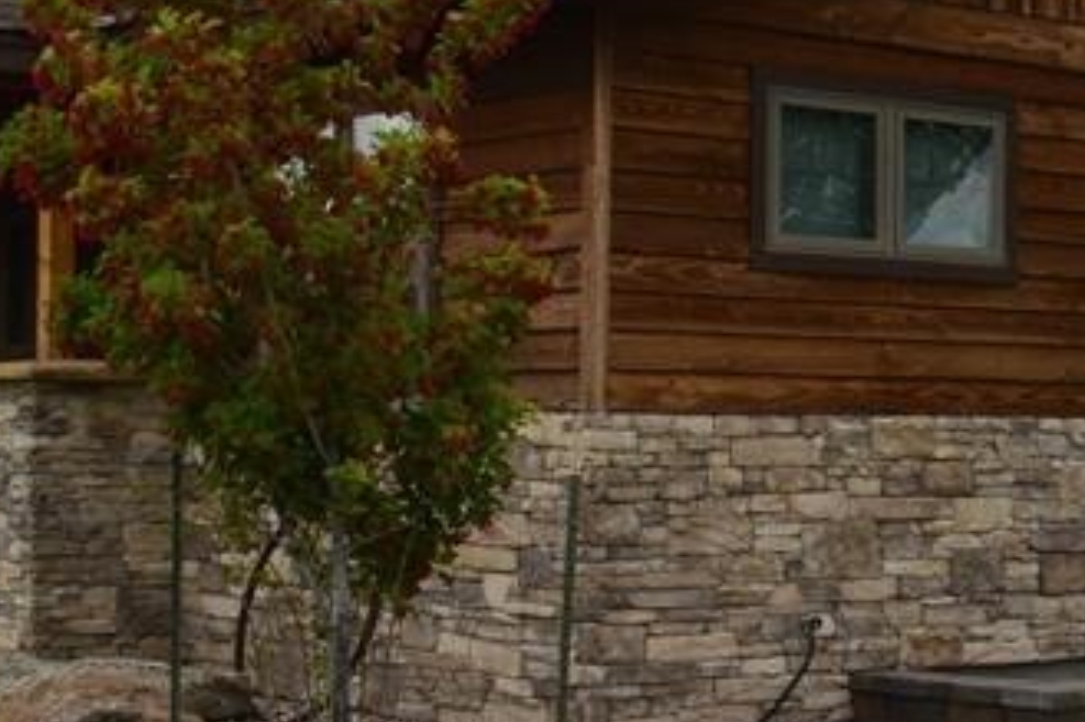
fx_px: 2530
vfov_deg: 16.2
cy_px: 389
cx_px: 960
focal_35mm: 84
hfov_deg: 23.6
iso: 400
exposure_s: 1/320
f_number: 10
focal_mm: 18
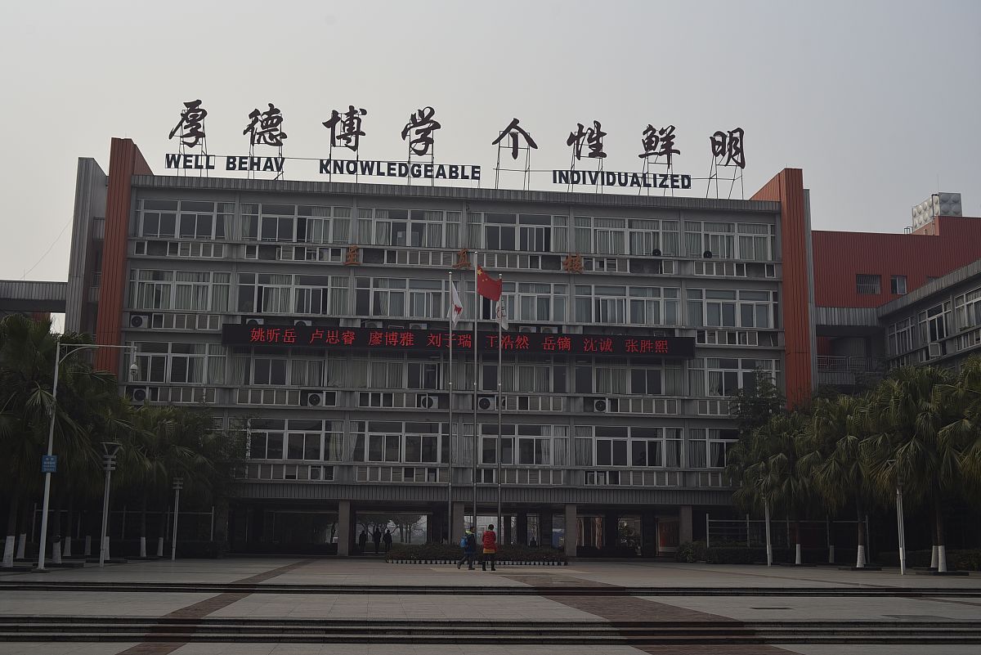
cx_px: 490
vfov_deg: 37.9
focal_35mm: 35
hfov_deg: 54.4
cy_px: 328
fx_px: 954
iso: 100
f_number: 2.5
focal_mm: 35
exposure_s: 1/500
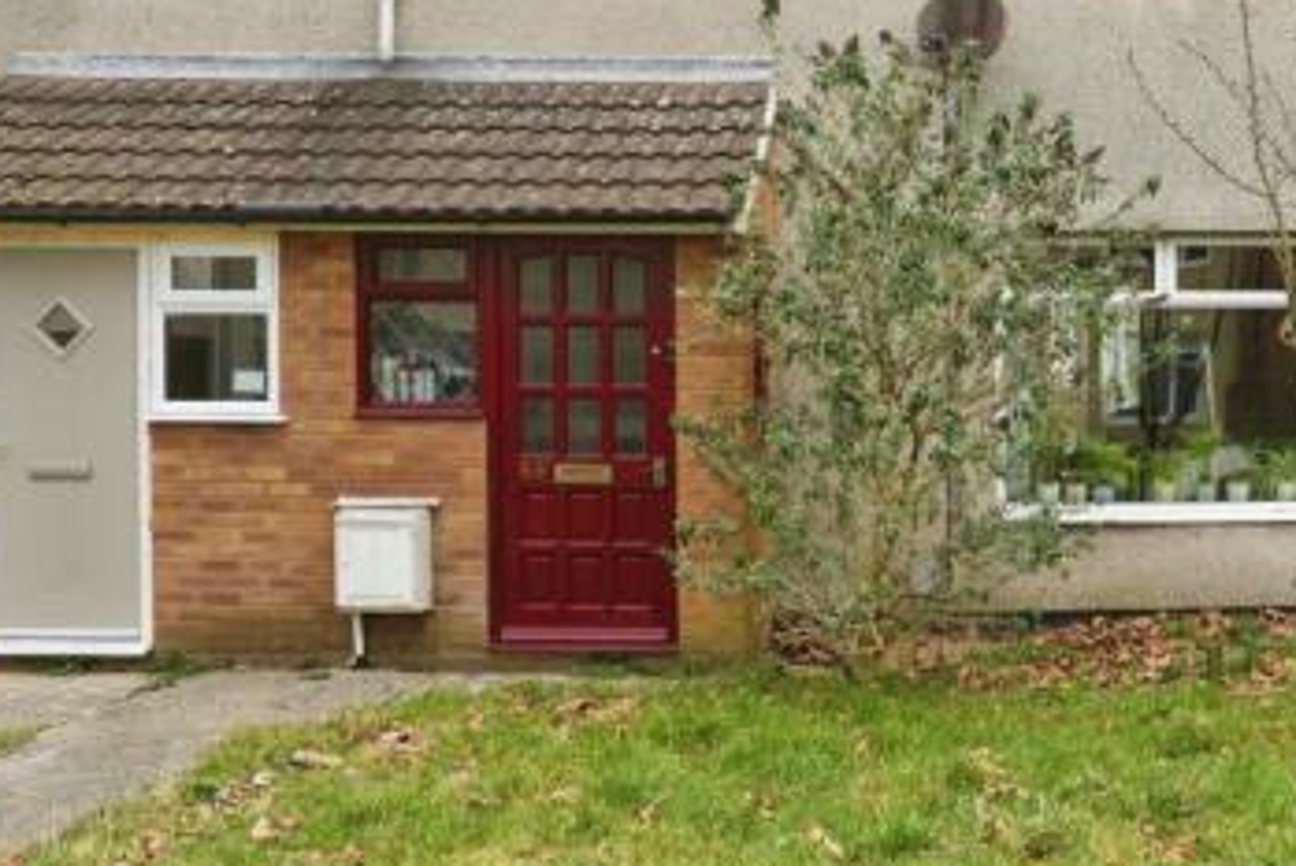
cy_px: 125
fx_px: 1621
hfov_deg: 41.6
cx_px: 1045
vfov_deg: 29.0
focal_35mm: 45
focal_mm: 24
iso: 400
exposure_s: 1/125
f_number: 6.3
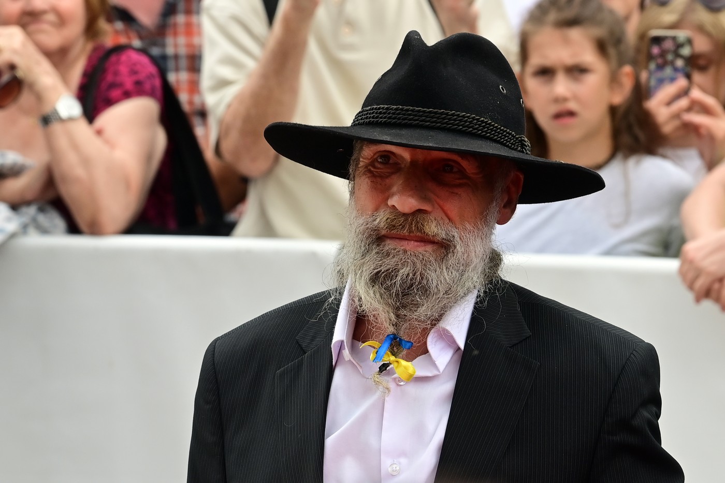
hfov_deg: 10.3
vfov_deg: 6.9
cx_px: 362
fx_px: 4027
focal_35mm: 200
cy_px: 242
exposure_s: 1/250
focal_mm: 200
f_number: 9
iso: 500
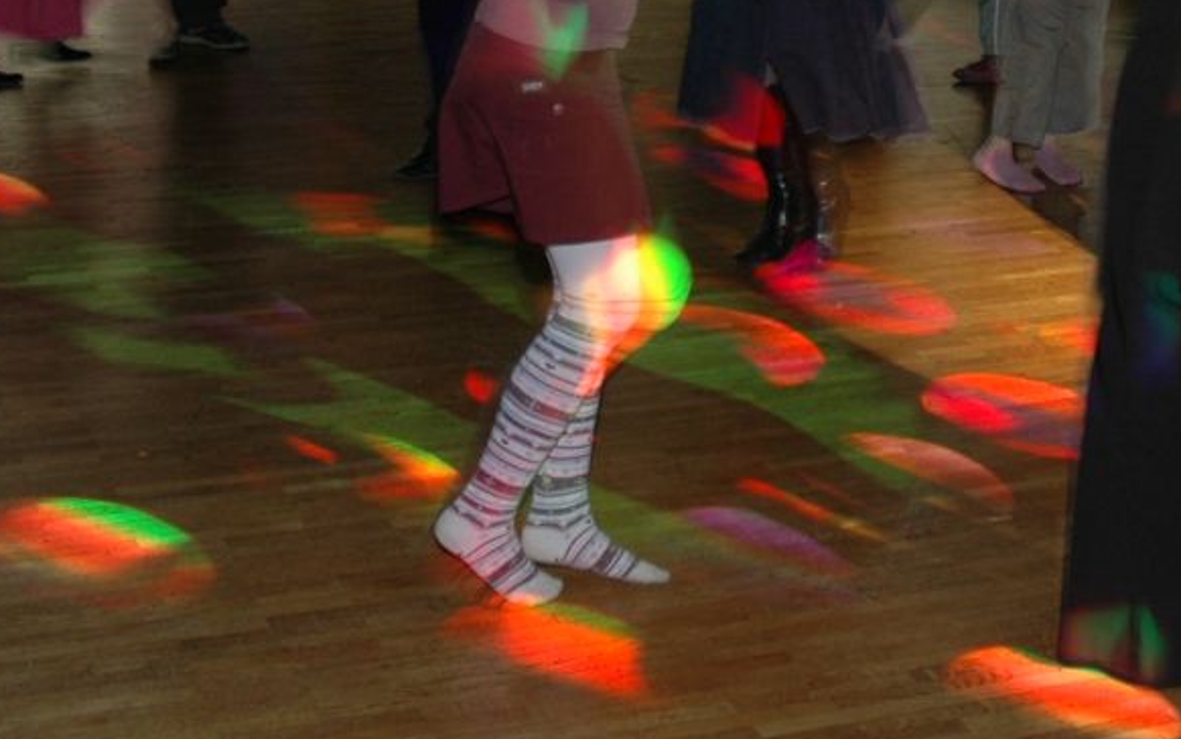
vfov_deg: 17.7
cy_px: -67
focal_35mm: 71
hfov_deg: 28.9
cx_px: 720
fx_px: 2286
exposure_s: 1/5
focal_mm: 18
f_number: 3.5
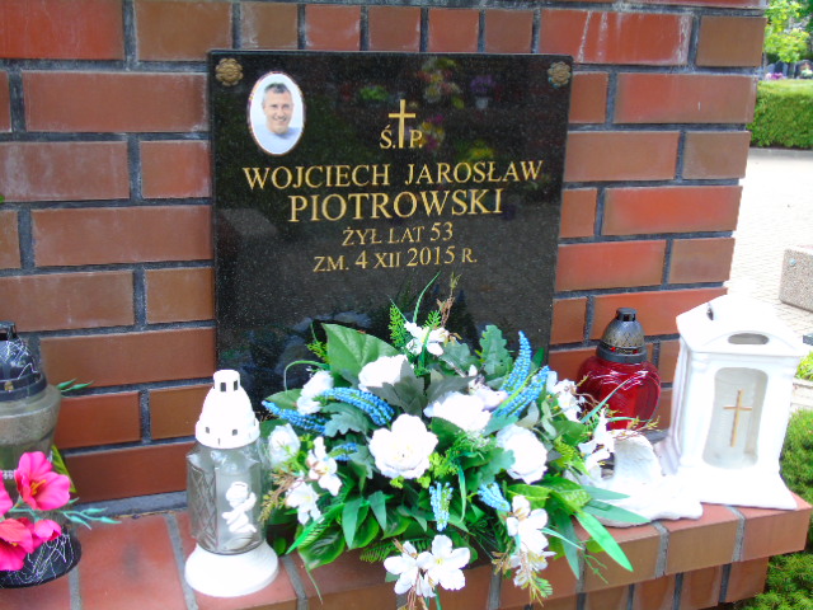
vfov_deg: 36.0
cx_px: 406
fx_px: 939
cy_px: 305
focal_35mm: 40
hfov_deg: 46.8
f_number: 3.9
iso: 80
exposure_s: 1/40
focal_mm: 7.1
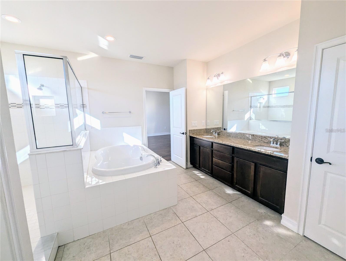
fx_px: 130
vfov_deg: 90.1
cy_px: 130
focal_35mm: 13
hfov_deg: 106.1
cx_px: 173
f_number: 2.2
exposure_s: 1/256
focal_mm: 1.95
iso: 52
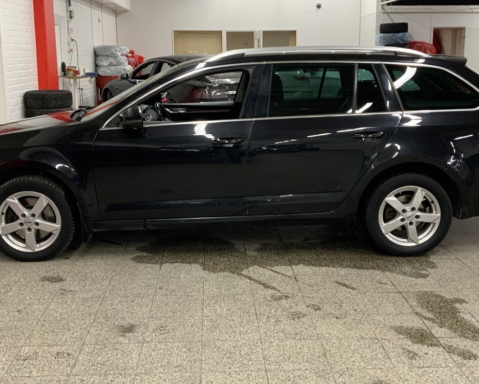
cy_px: 166
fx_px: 624
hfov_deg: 42.0
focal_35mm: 44
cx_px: 235
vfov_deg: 34.1
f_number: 1.8
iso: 100
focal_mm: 3
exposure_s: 1/50
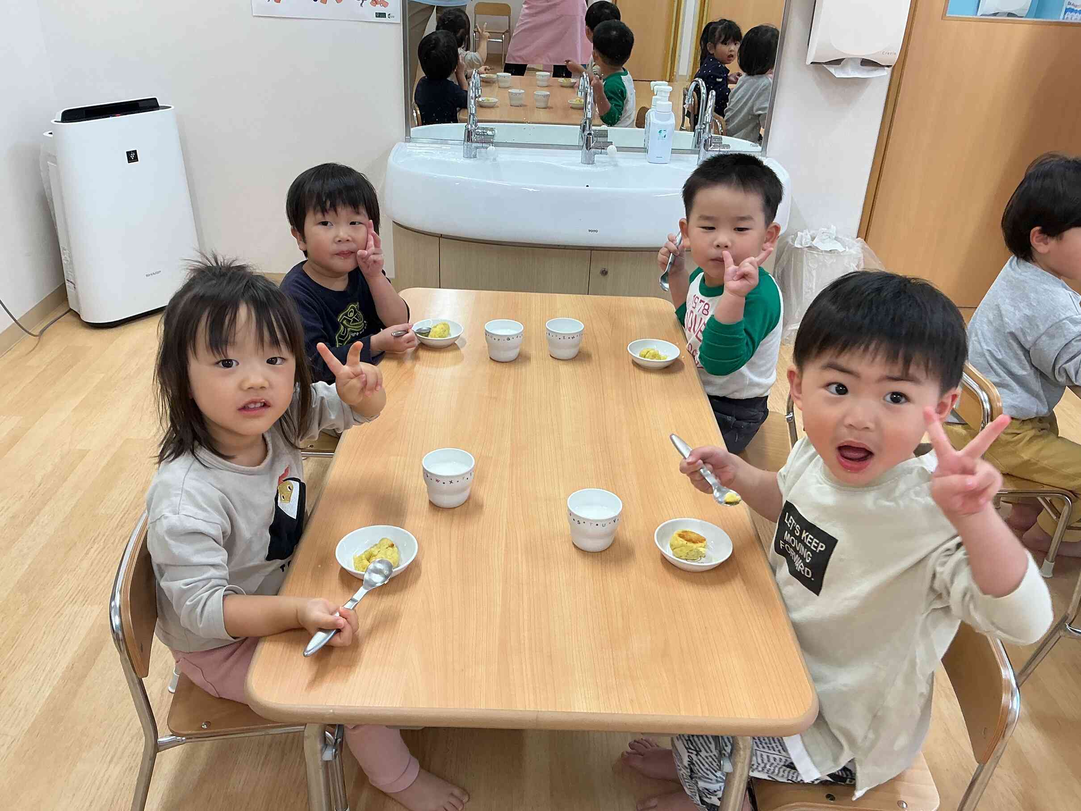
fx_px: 906
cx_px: 540
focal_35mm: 29
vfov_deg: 48.2
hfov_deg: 61.7
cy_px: 406
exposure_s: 1/60
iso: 40
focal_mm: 3
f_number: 1.8
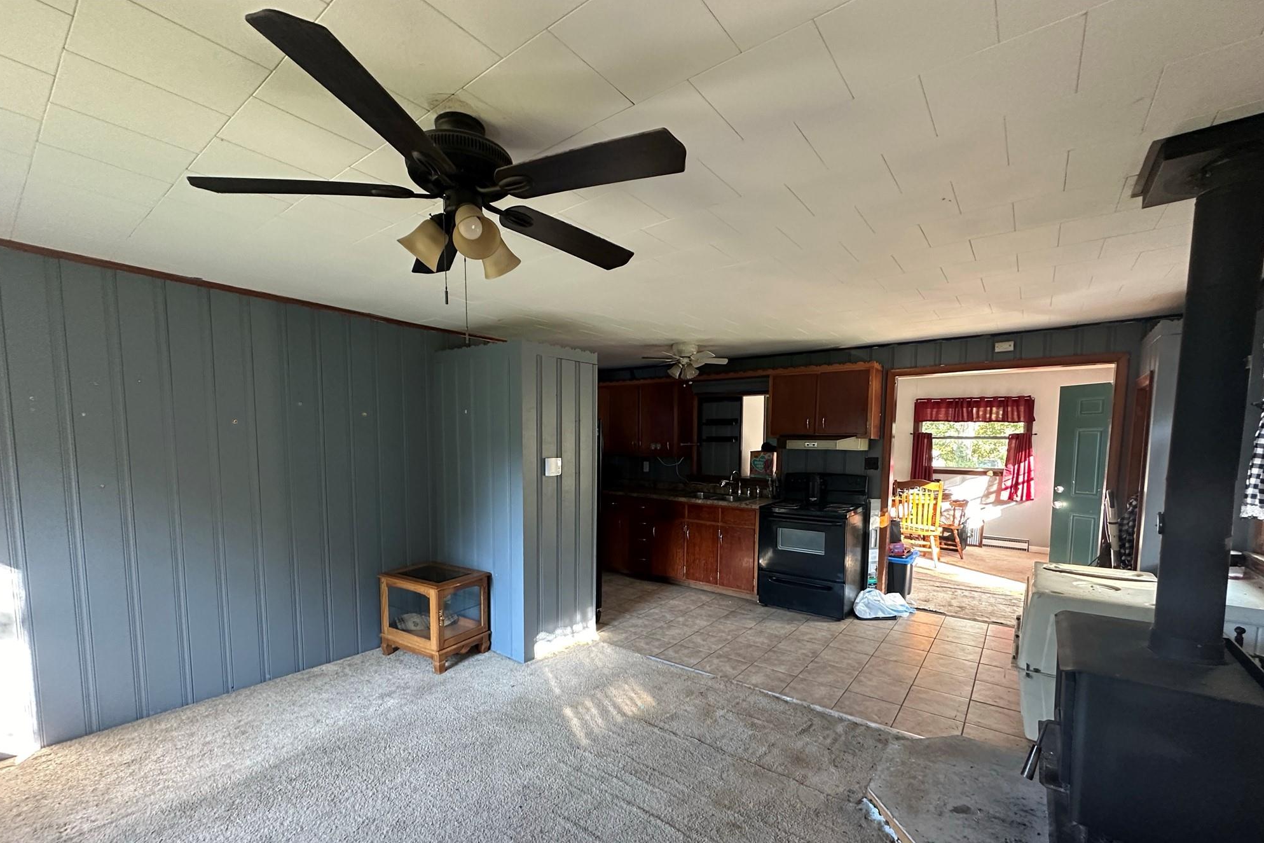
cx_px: 644
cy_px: 487
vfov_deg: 76.8
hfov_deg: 100.4
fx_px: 527
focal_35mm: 15
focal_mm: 2.22
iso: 400
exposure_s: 1/60
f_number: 2.2
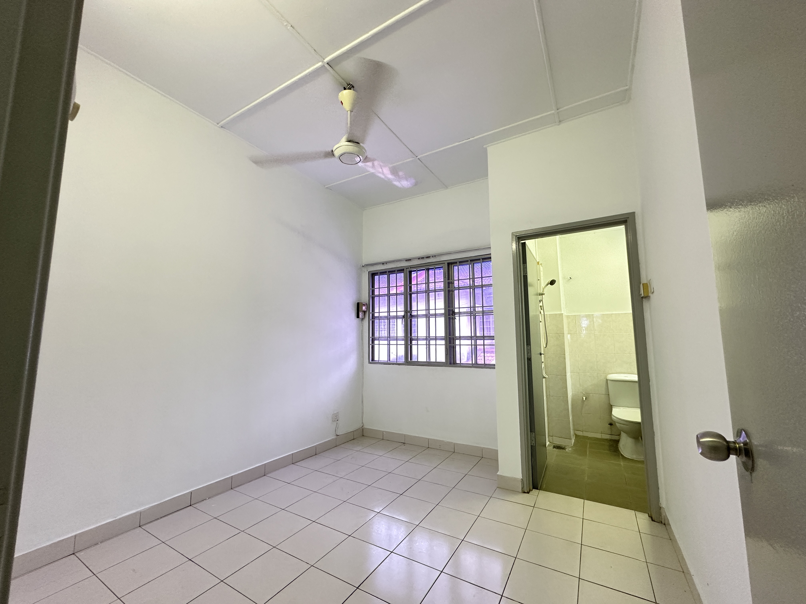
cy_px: 302
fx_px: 326
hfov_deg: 102.1
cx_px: 403
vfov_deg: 85.7
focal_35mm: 14
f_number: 2.2
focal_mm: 2.22
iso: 250
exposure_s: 1/100
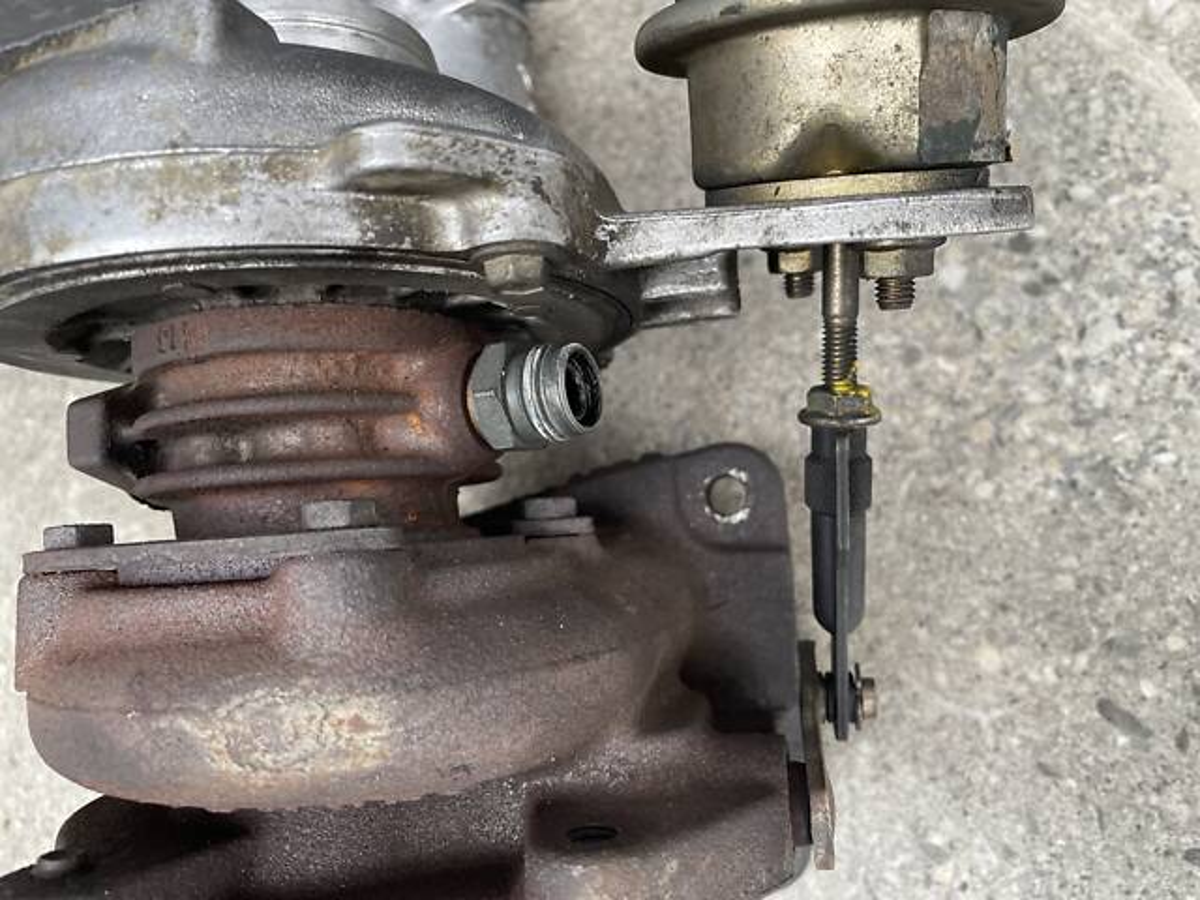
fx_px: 901
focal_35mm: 26
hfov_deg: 67.3
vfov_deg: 53.1
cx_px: 600
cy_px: 450
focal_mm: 4.2
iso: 125
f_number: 1.6
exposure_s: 1/120
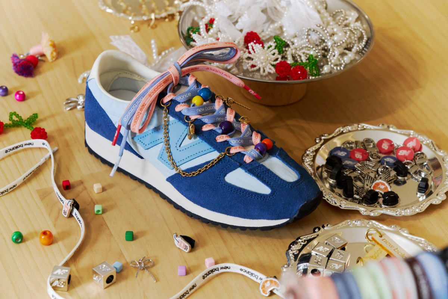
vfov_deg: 13.8
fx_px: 1232
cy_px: 150
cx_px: 224
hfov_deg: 20.6
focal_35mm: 99
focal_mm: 99
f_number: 8
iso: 500
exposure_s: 1/160
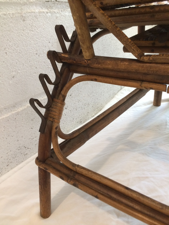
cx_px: 84
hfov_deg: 48.2
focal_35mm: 29
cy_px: 112
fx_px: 189
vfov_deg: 61.7
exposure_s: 1/33
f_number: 2.2
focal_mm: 4.15
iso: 200
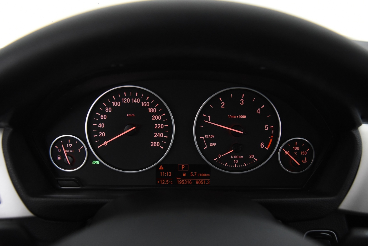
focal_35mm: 34
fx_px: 348
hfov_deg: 55.8
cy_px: 123
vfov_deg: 38.9
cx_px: 184
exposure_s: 1/40
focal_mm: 34
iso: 4000
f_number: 4
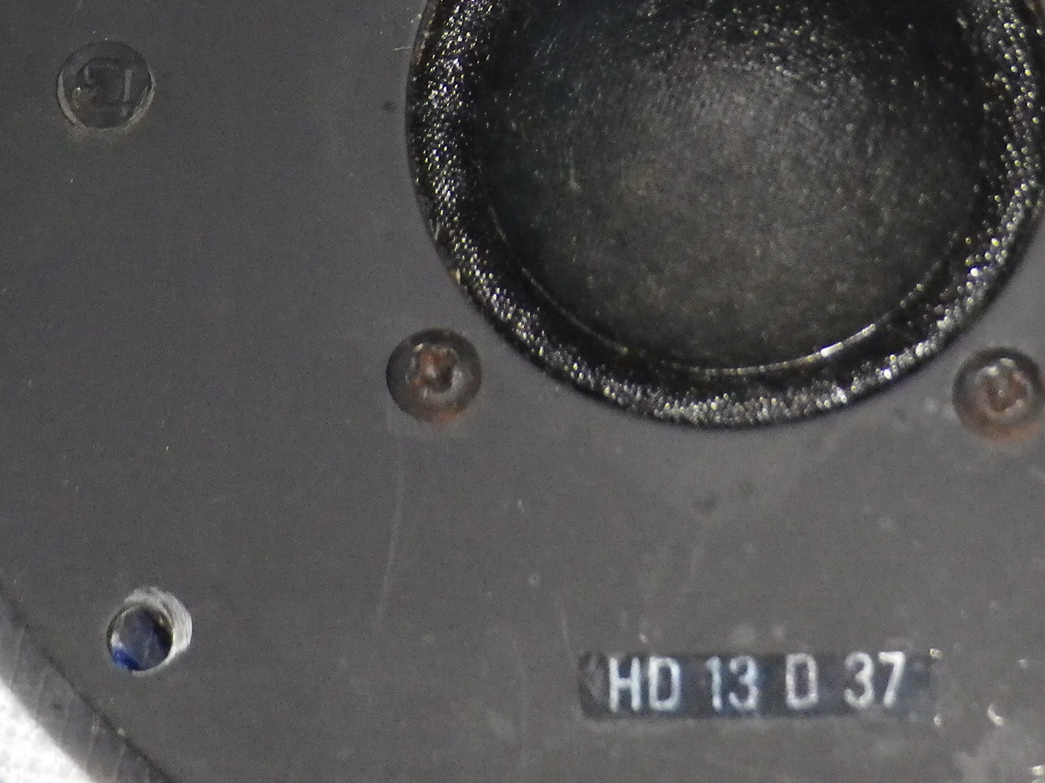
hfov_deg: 14.7
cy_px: 127
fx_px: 4045
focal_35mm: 134
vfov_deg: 11.0
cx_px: 777
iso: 400
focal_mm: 9.5
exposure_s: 1/60
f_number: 4.4
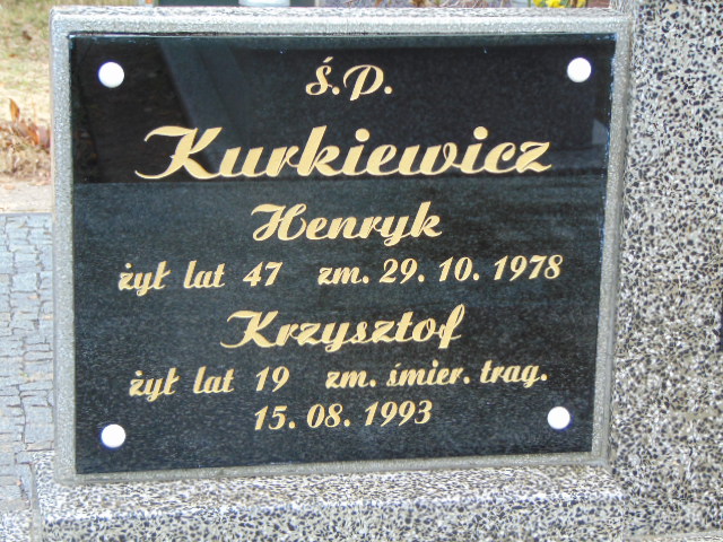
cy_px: 271
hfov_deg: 18.2
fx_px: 2256
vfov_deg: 13.7
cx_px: 362
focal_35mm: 108
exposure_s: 1/30
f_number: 3.9
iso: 80
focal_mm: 19.4
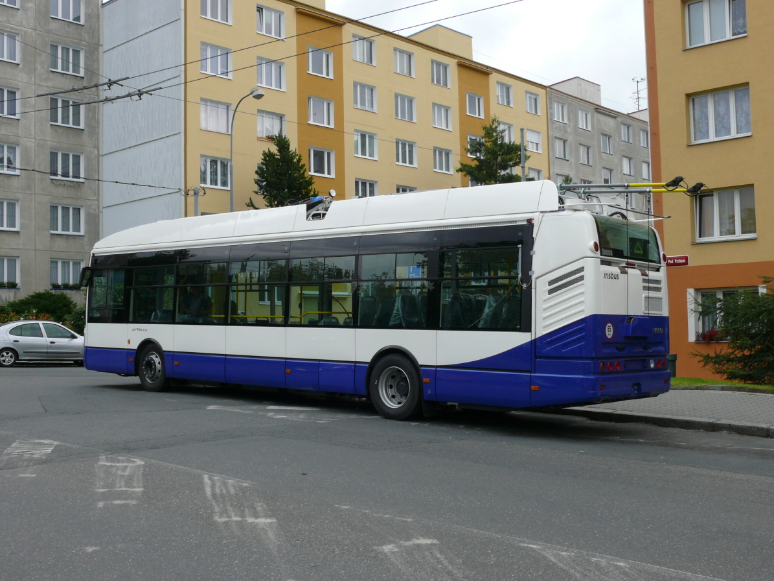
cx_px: 387
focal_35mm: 41
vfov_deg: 35.1
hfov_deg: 45.8
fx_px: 917
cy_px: 290
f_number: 5.6
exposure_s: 1/250
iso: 100
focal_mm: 8.2
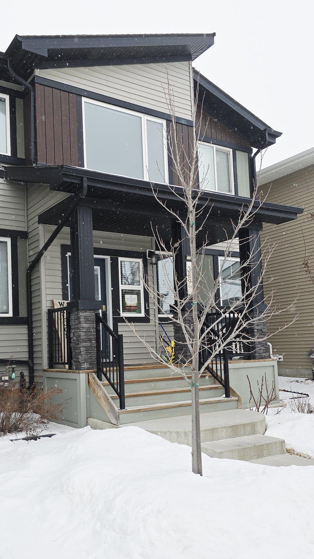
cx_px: 96
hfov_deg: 37.2
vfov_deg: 62.4
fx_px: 459
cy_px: 316
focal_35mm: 31
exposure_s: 1/207
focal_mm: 6.3
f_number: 1.7
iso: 12
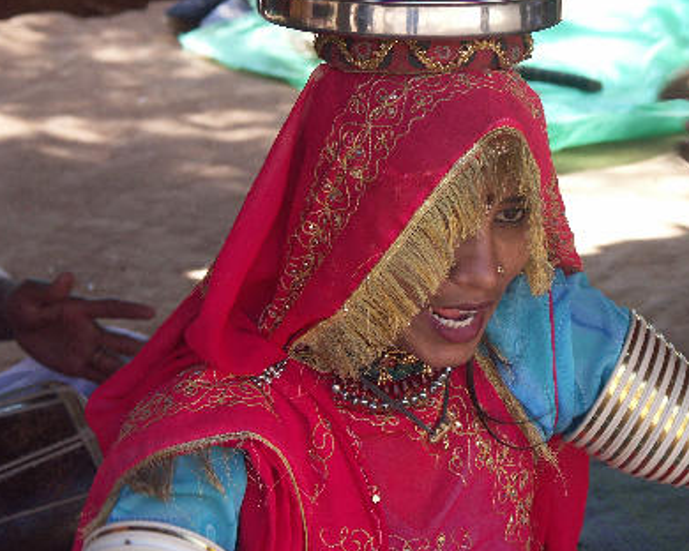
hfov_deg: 10.5
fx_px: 3752
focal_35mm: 184
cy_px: 215
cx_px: 450
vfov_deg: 8.4
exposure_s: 1/160
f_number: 3.5
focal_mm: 35
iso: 100
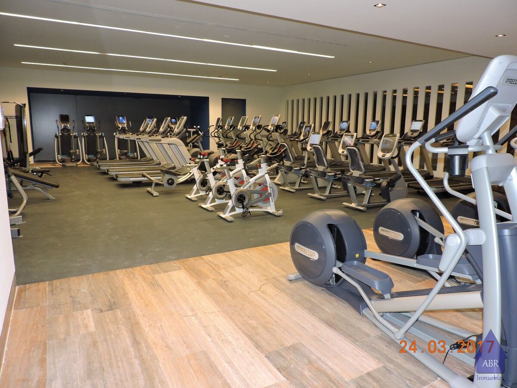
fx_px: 358
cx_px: 258
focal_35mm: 24
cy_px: 194
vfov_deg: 56.8
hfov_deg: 71.6
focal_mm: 4.3
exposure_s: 1/30
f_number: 3
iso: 320
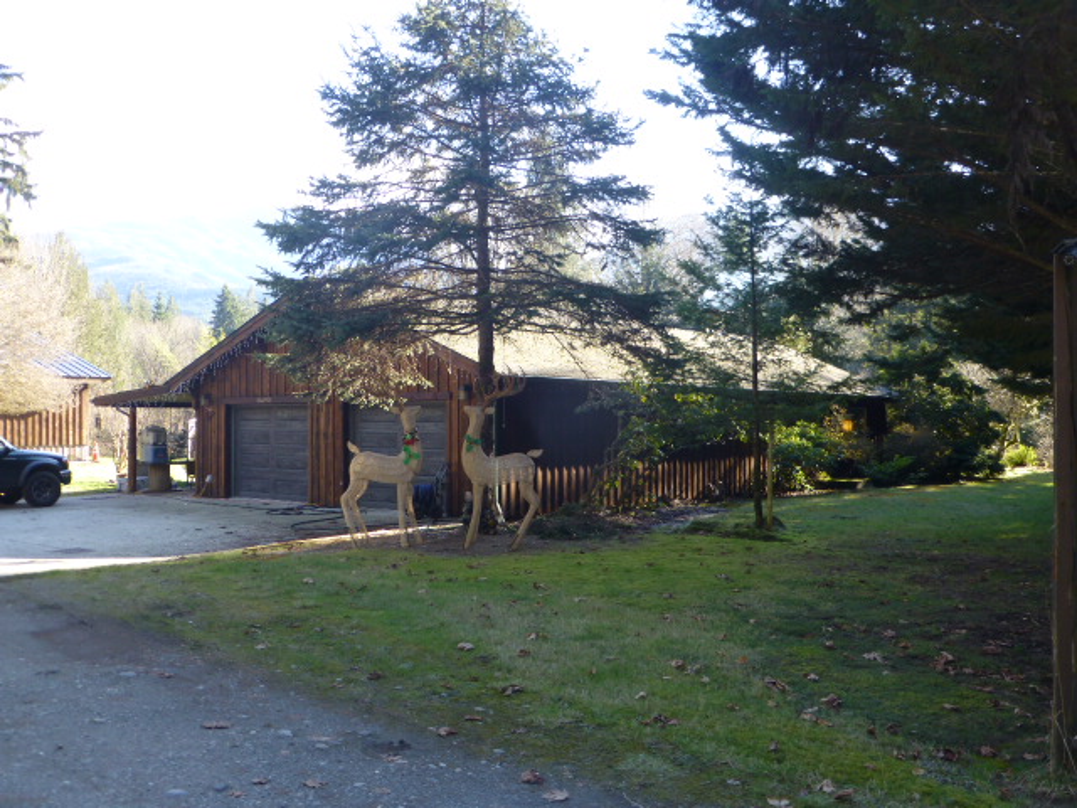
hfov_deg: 54.0
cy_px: 404
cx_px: 538
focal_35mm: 34
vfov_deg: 41.8
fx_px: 1058
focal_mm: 6.1
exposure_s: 1/60
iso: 100
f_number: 3.7
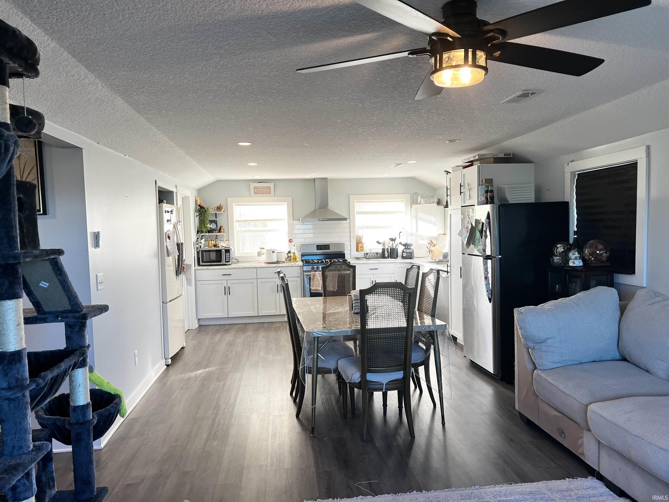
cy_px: 251
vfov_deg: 53.1
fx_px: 502
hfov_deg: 67.3
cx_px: 334
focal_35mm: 26
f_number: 1.5
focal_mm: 5.7
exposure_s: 1/120
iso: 80
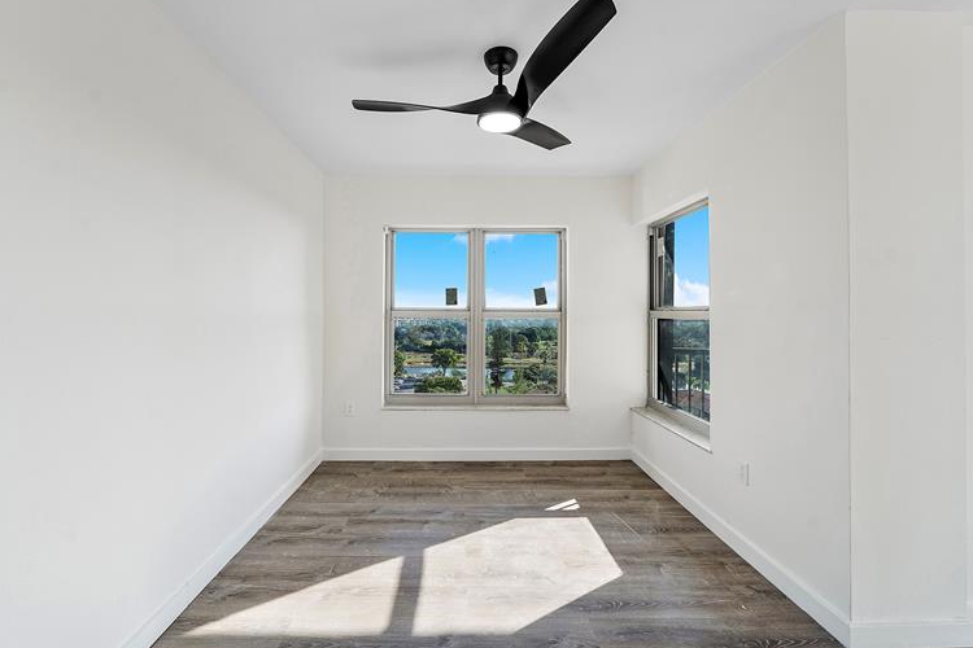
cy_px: 308
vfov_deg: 73.7
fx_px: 432
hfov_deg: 96.7
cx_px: 475
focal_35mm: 16
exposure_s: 1/60
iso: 100
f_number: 11
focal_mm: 10
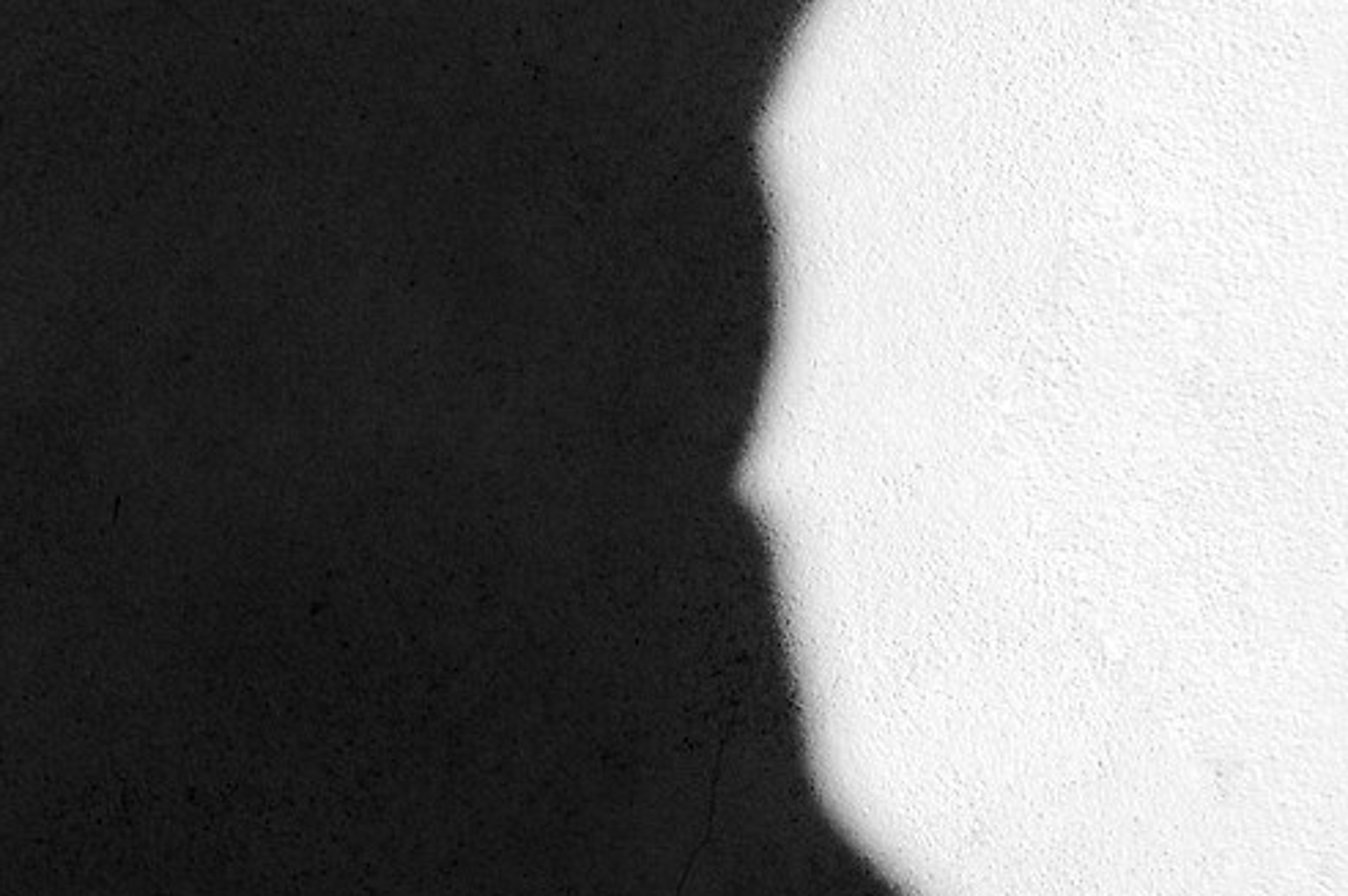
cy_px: 818
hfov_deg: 6.2
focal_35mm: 329
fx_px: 12323
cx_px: -266
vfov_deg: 4.2
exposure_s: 1/500
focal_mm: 45
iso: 100
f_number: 8
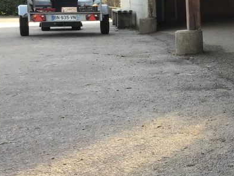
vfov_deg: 18.4
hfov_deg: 22.2
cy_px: 50
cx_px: 294
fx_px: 541
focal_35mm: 80
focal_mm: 3.3
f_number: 2.4
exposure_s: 1/100
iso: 40
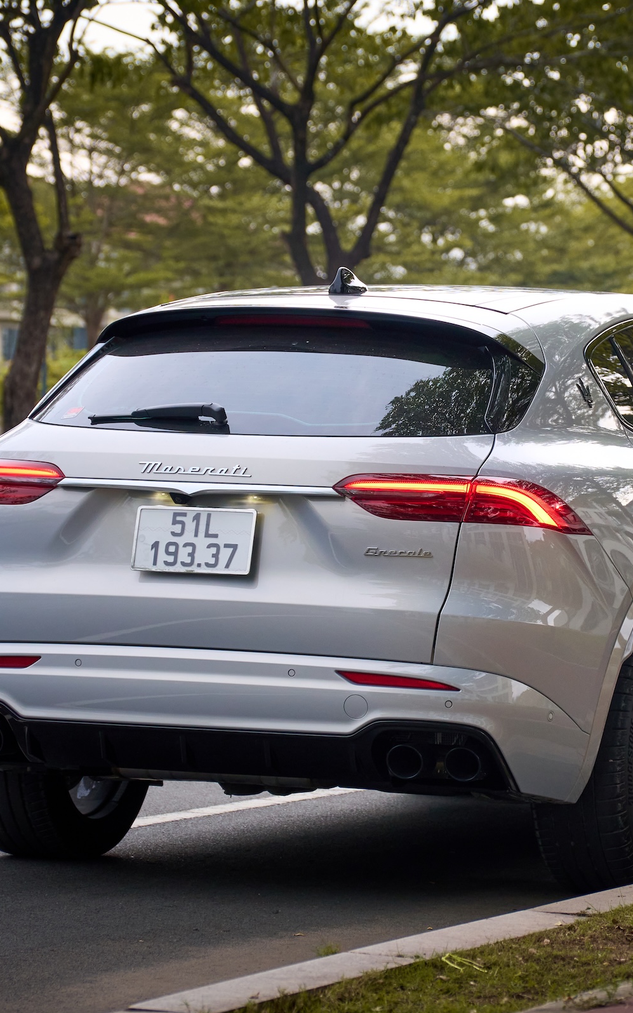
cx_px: 463
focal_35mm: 161
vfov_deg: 13.0
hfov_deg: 8.1
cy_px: 507
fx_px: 4444
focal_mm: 70
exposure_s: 1/160
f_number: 3.5
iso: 500
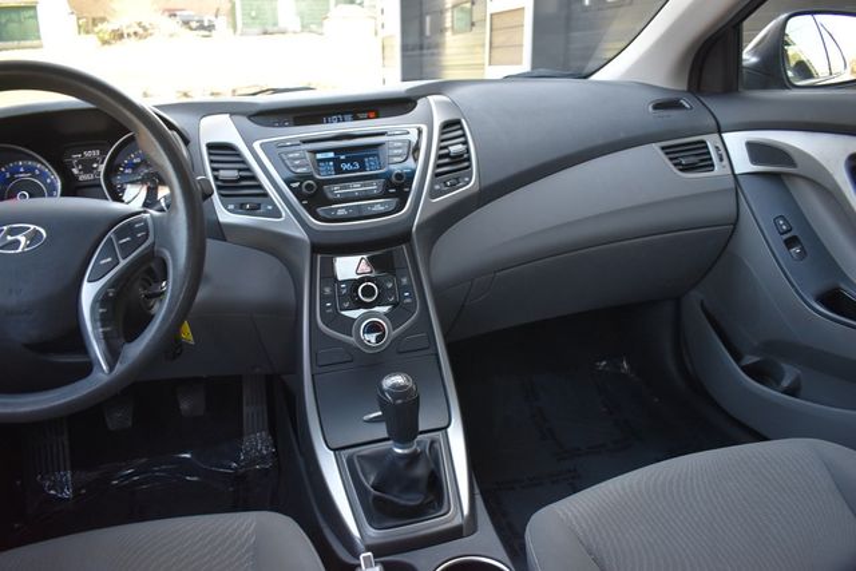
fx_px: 642
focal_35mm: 27
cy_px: 286
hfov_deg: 67.4
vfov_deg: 48.0
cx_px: 428
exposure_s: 1/160
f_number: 3.5
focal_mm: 18
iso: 800
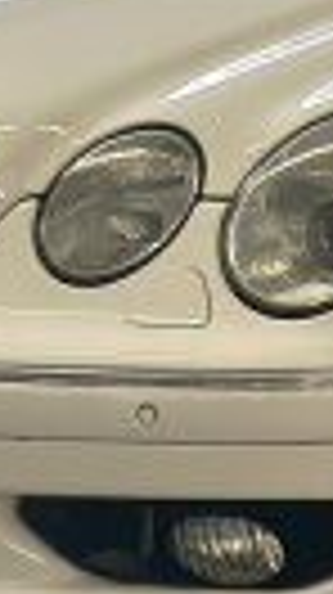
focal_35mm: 253
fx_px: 3982
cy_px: 112
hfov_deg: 4.8
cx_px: 477
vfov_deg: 8.5
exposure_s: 1/100
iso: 100
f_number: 1.78
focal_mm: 6.86
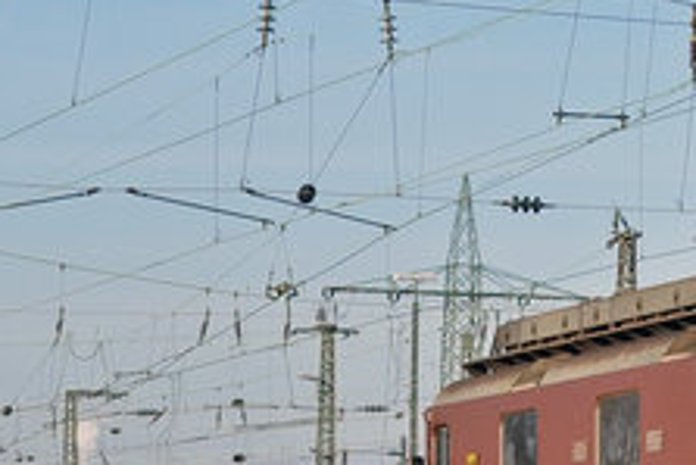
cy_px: 67
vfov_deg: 5.7
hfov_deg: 7.9
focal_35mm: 242
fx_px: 4682
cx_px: 1620
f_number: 6.3
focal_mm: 30
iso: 250
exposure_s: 1/800
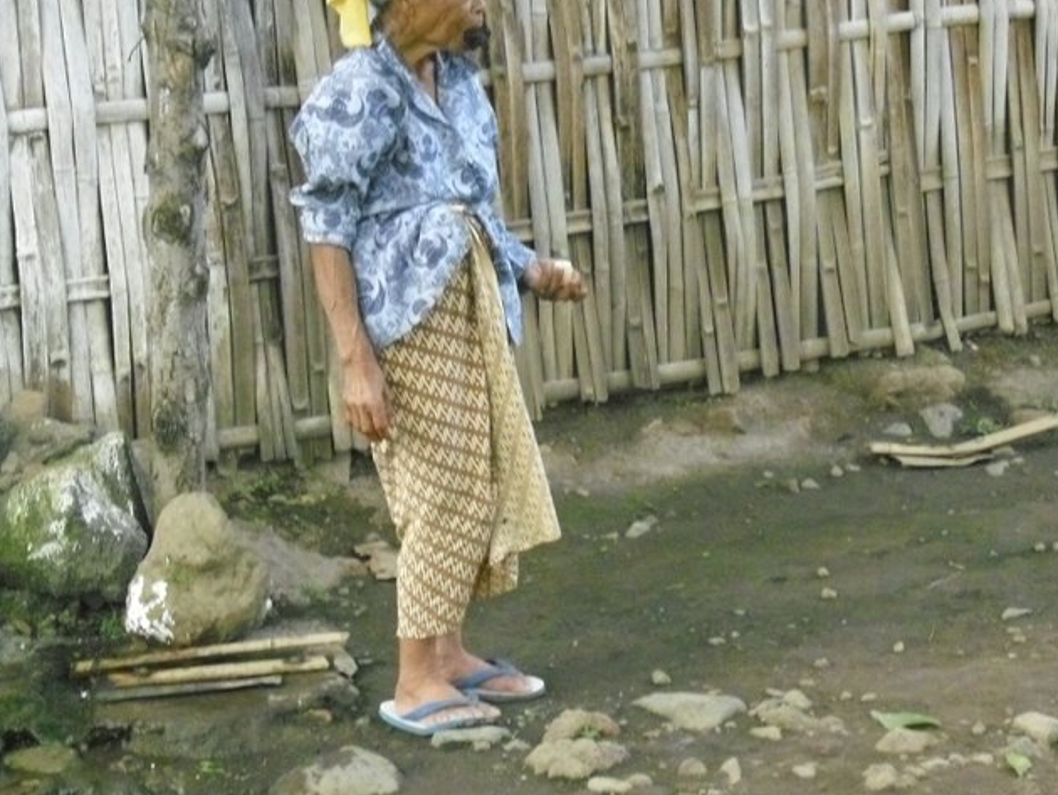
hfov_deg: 19.8
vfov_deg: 15.0
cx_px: 539
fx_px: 3027
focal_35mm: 99
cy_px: 398
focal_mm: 12.8
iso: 800
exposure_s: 1/100
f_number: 4.2
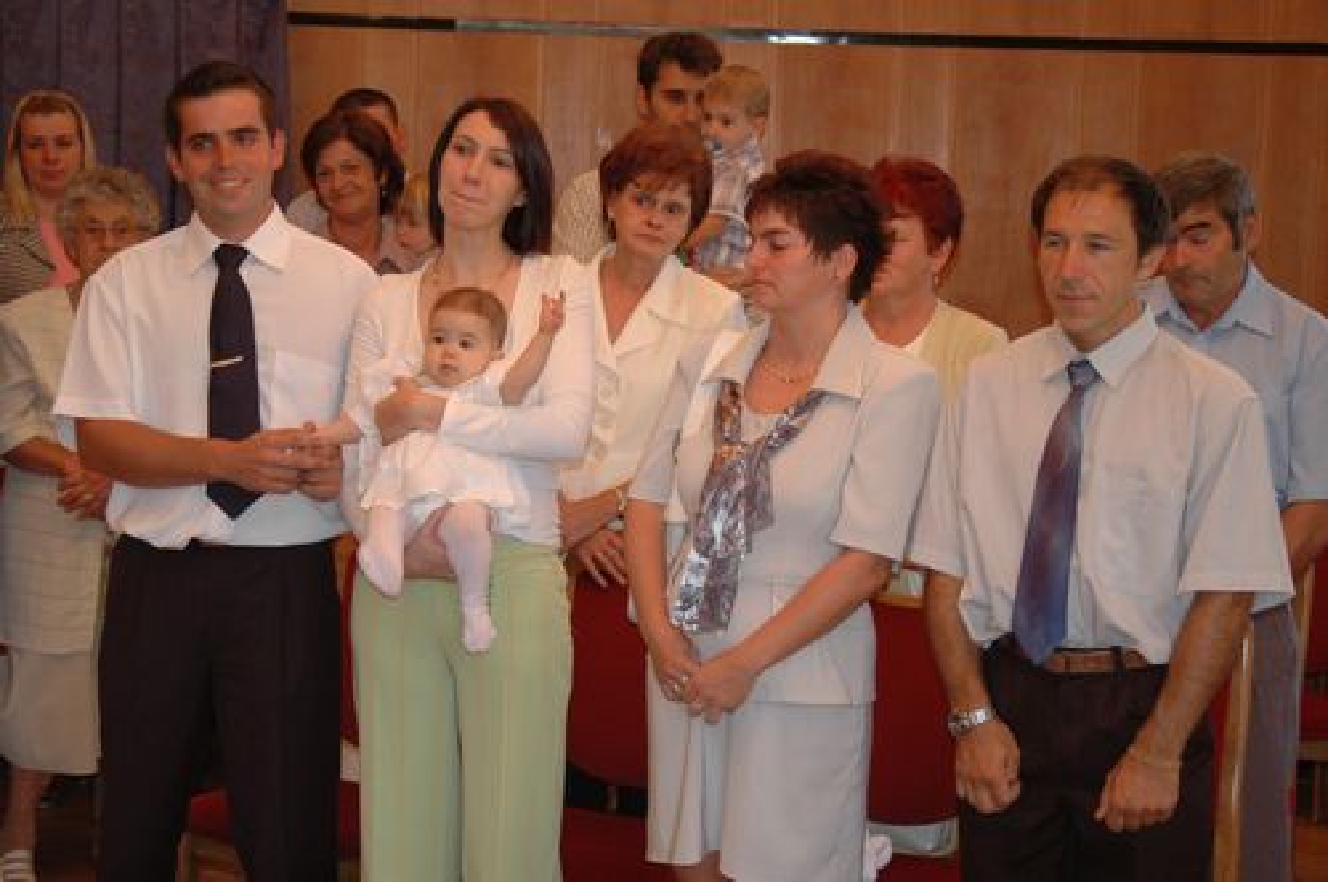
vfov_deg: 18.1
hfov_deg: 27.0
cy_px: 441
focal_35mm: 75
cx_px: 664
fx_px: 2763
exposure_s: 1/60
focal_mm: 50
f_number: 4.5
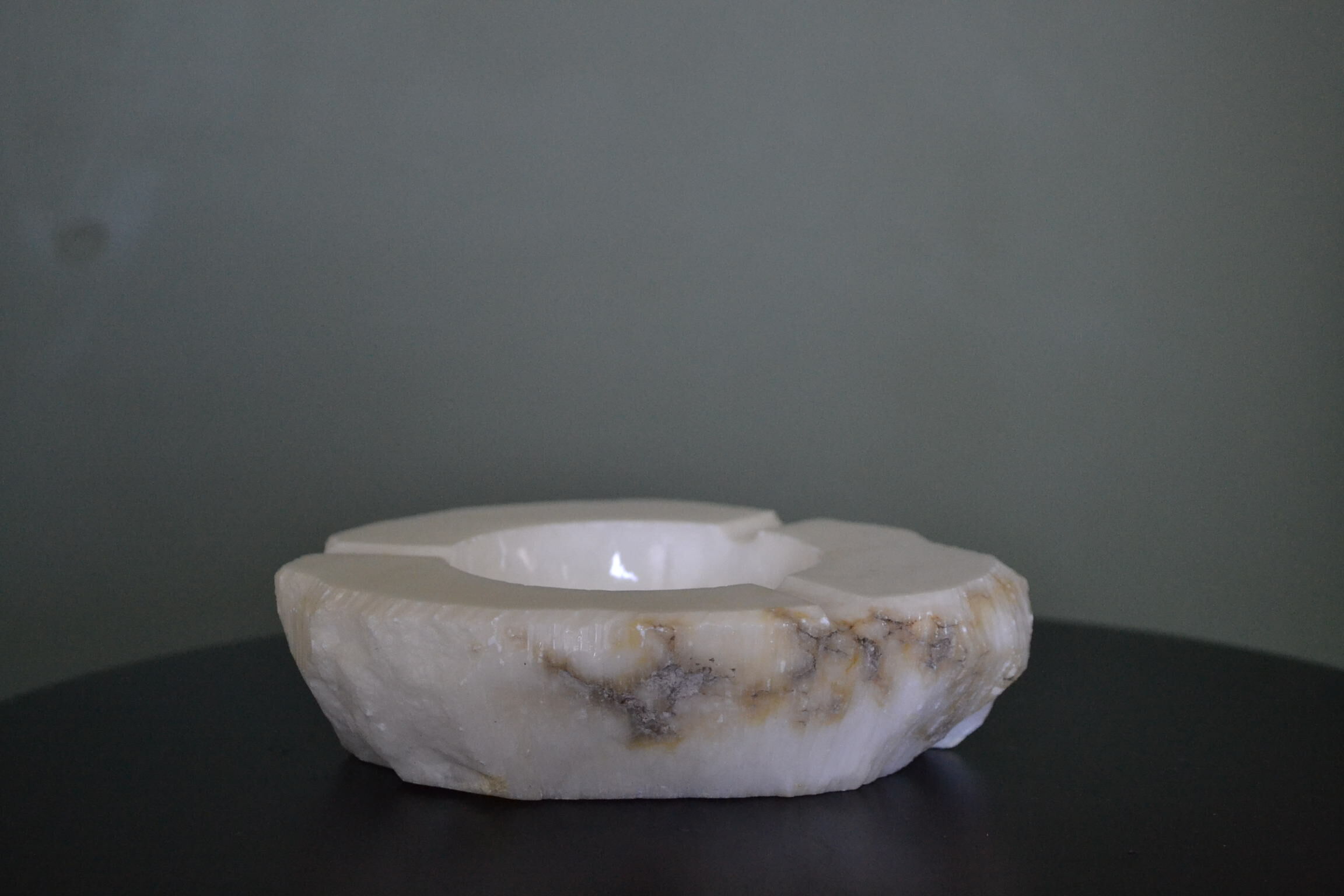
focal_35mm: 68
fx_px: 2520
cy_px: 448
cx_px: 672
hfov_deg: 29.9
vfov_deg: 20.2
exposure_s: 1/60
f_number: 5.3
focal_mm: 45
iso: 2200
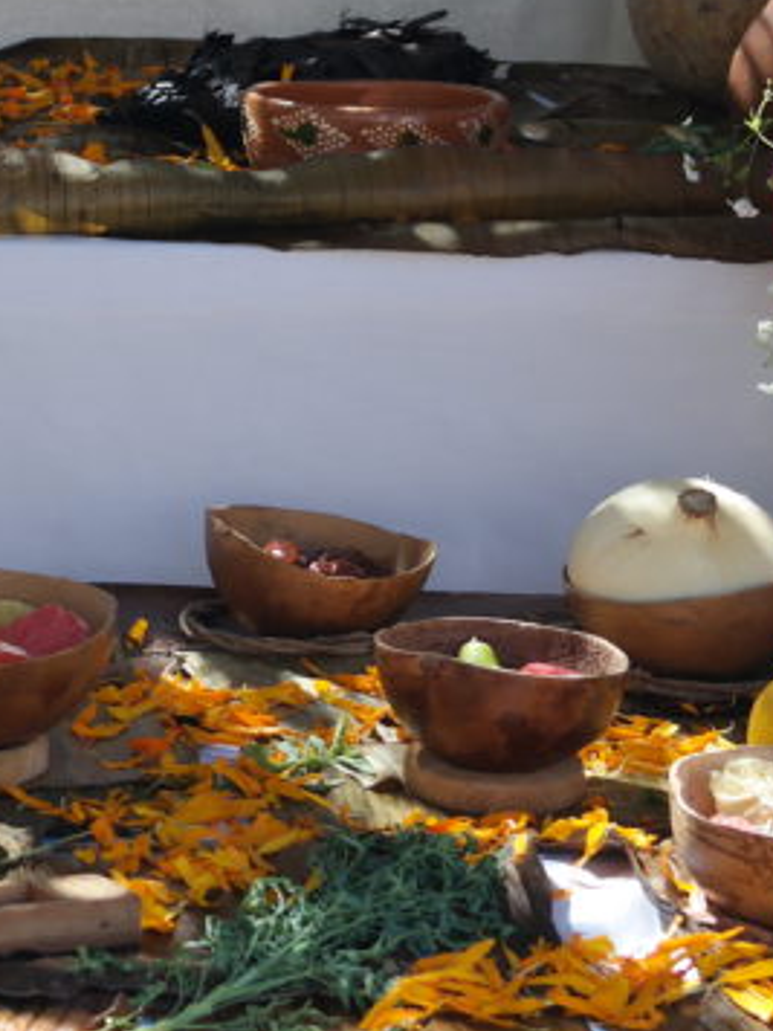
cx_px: -226
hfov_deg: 10.7
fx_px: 4049
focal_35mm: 136
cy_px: 72
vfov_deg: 14.3
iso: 100
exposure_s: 1/160
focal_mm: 28
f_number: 4
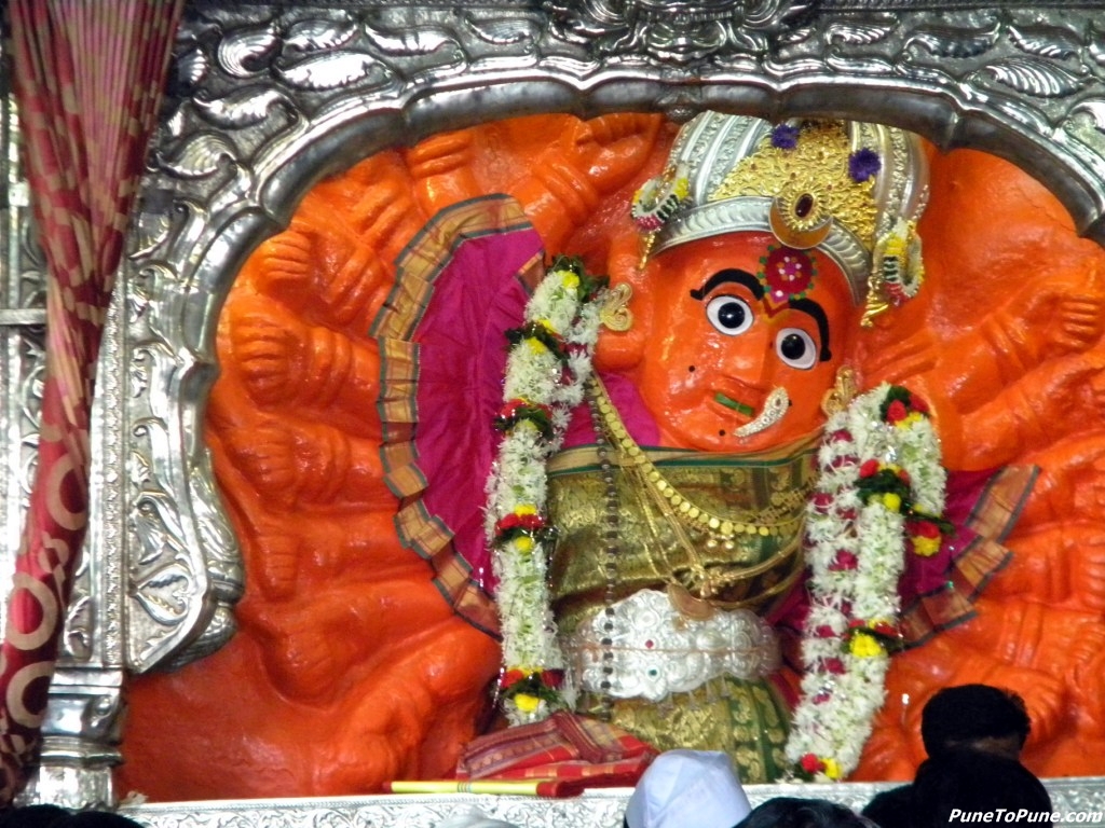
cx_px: 552
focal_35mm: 183
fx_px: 5842
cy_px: 414
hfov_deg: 10.8
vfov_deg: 8.1
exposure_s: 1/63.6
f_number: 5.2
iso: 800
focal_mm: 33.1
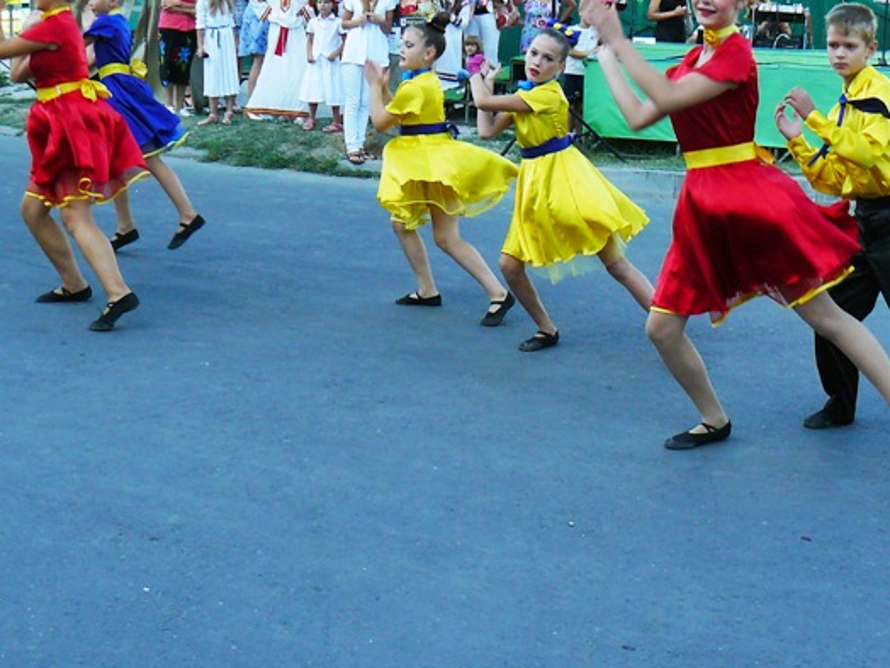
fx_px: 1131
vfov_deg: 32.9
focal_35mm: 44
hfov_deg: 42.9
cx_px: 460
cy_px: 308
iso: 100
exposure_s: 1/160
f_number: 4
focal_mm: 6
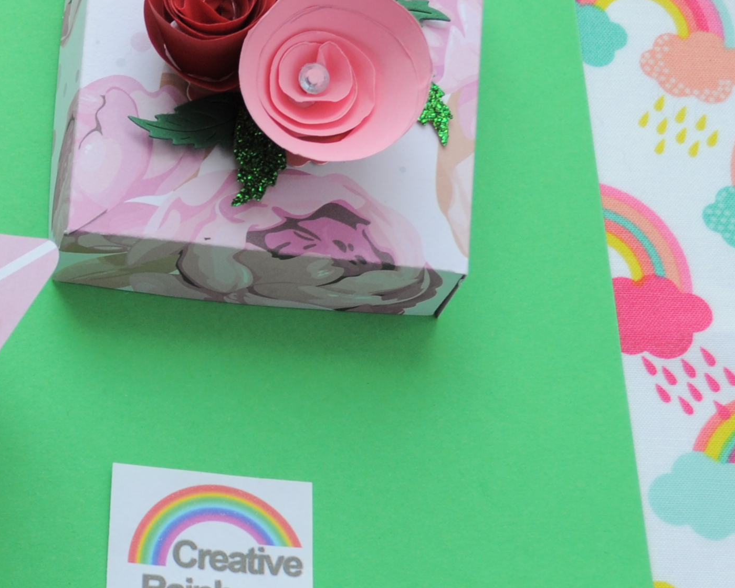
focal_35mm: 112
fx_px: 2436
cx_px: -237
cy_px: 328
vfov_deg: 13.8
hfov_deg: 16.2
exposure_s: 1/125
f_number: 5.6
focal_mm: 26
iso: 200
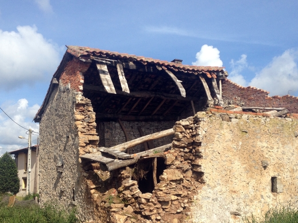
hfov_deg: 40.4
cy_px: 139
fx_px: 405
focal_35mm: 47
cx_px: 145
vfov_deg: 30.8
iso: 50
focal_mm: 4.28
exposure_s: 1/1727
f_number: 2.4
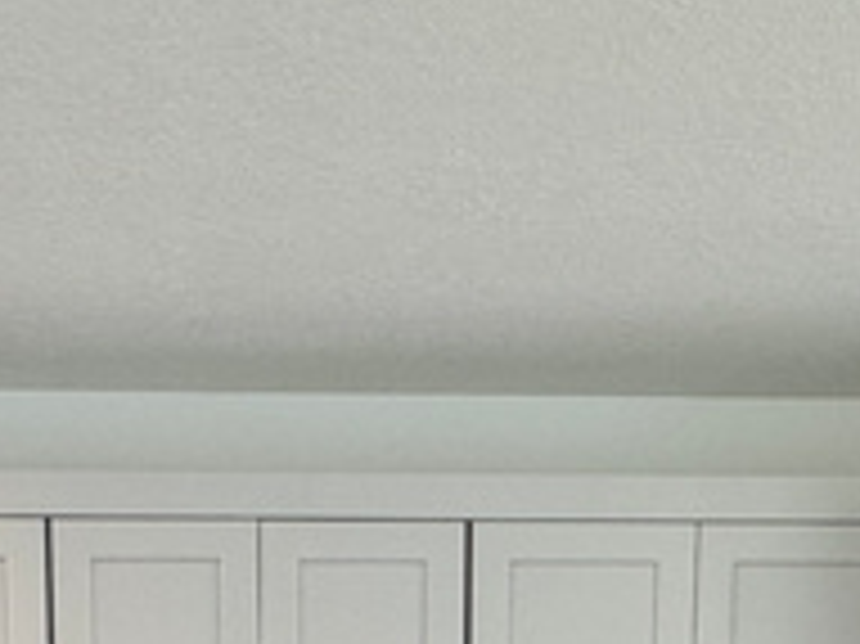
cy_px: 1428
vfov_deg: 14.7
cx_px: 288
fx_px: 1862
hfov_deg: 25.9
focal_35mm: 75
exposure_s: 1/120
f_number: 2.2
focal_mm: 2.22
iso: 100
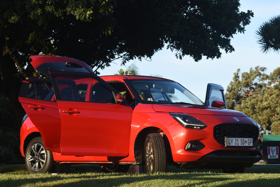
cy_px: 94
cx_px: 140
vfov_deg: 10.7
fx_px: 1004
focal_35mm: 129
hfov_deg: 15.9
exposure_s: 1/160
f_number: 7.1
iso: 100
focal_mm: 86
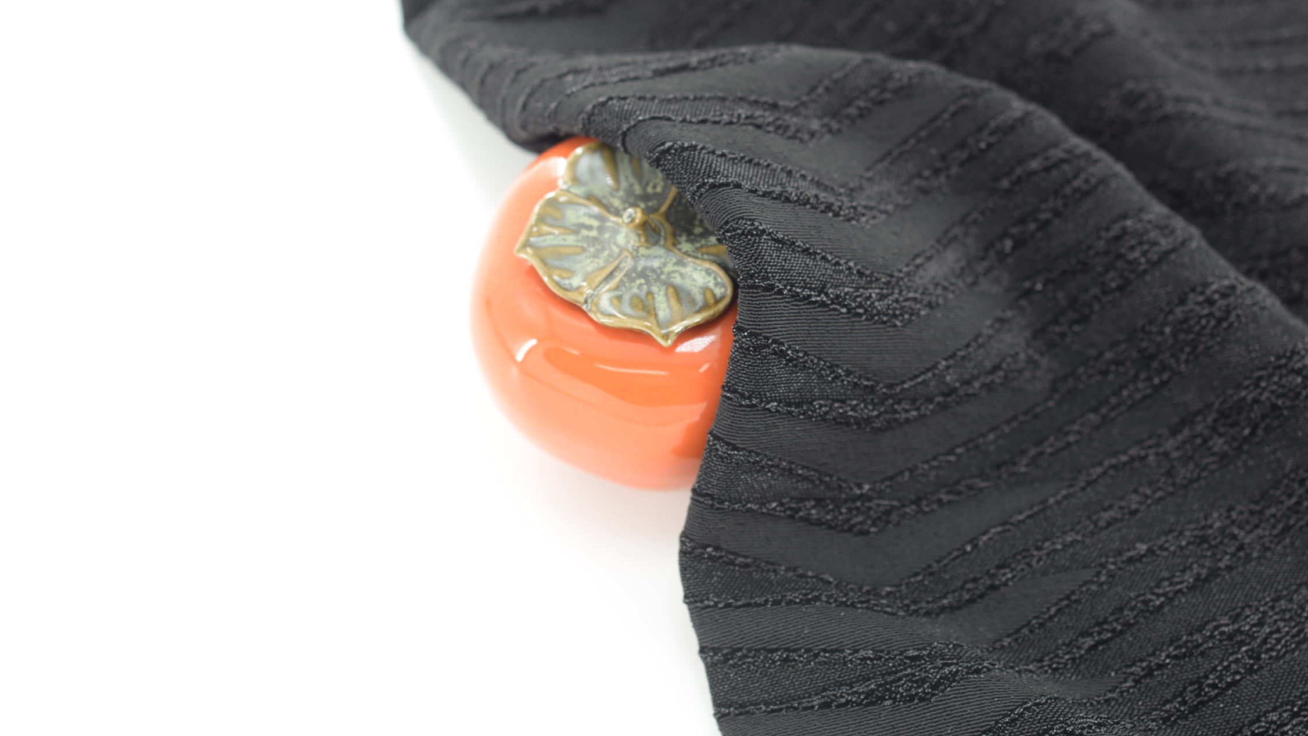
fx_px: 2428
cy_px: 306
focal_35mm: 70
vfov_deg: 17.2
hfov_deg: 30.1
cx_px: 764
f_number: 4
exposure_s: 1/30
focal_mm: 50
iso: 100
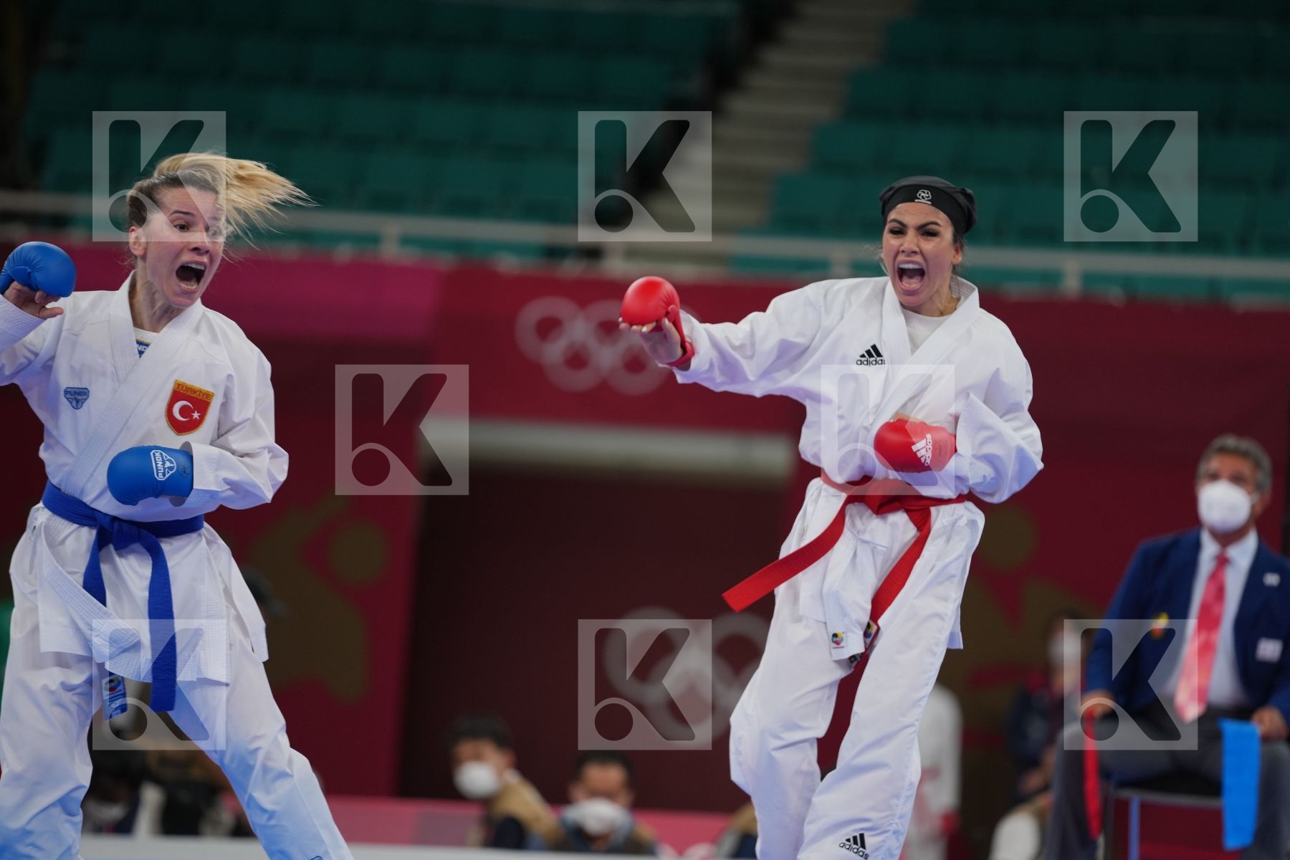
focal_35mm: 200
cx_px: 645
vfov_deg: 6.9
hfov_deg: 10.3
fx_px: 7166
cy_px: 430
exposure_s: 1/1000
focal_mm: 200
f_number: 2.8
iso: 500
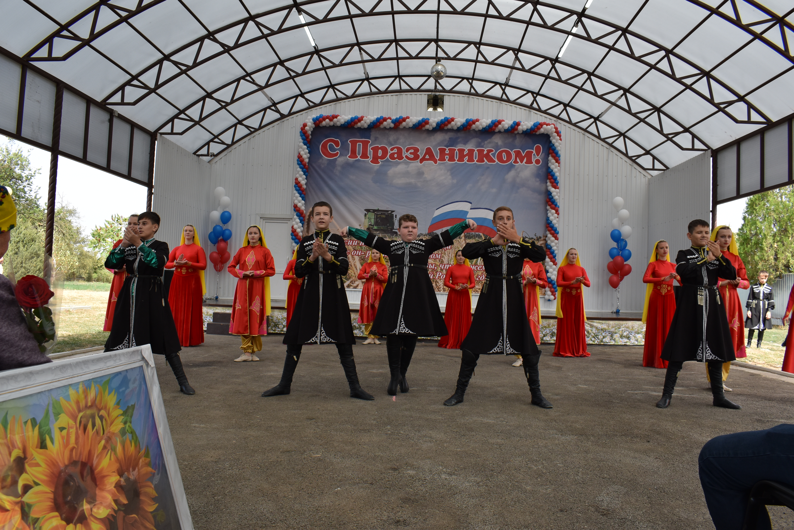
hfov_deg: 67.4
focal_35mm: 27
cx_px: 397
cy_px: 265
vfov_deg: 48.0
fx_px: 596
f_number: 8
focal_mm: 18
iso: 250
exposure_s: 1/250
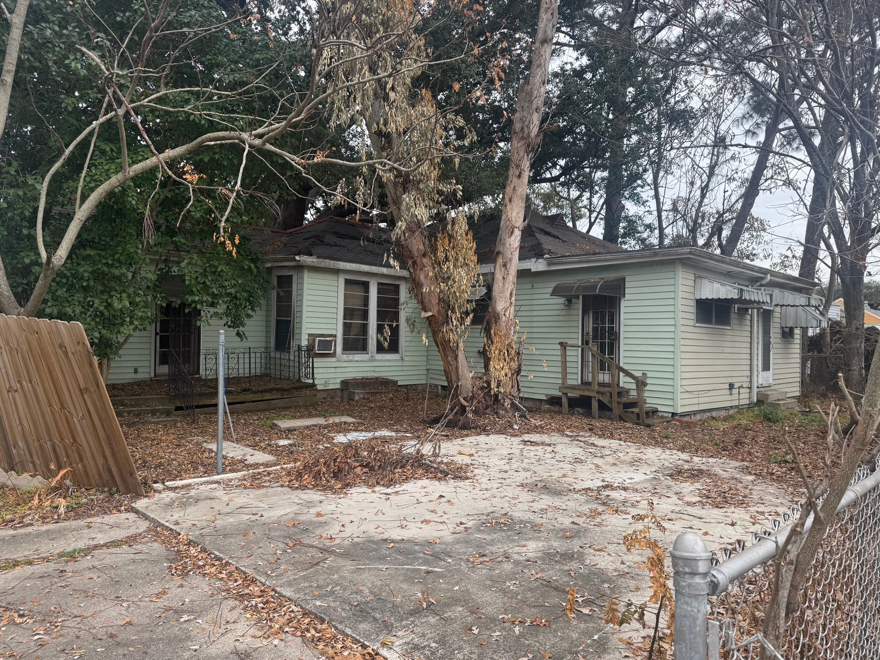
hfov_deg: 71.6
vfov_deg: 56.8
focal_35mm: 24
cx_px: 440
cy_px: 330
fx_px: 610
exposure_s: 1/938
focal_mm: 6.76
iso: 80
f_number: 1.78
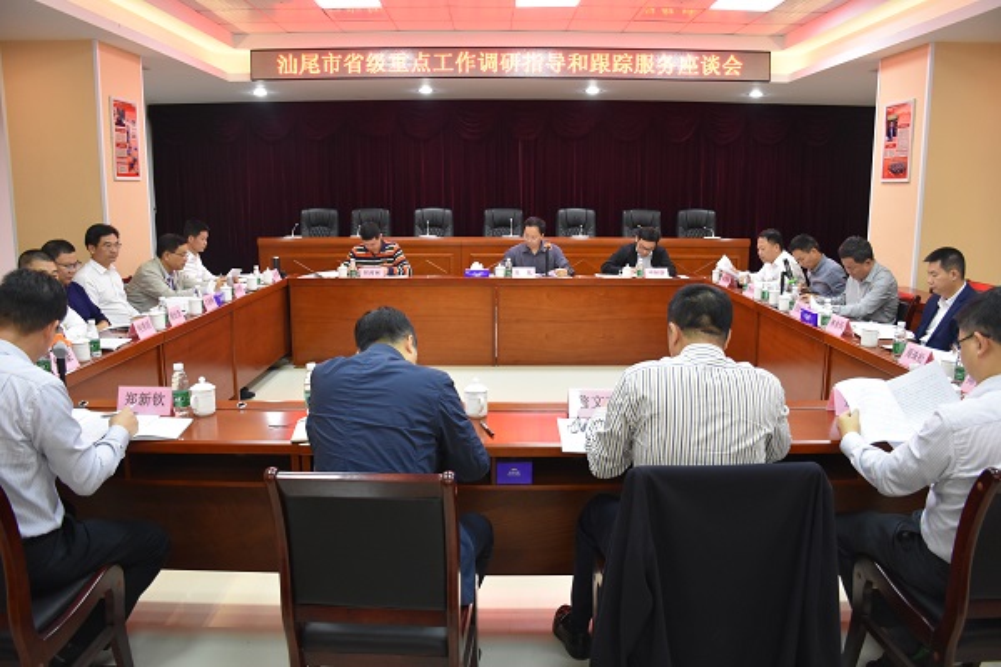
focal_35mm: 27
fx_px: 751
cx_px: 500
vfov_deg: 47.9
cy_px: 334
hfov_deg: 67.4
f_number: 4
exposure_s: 1/60
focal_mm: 18
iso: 1600
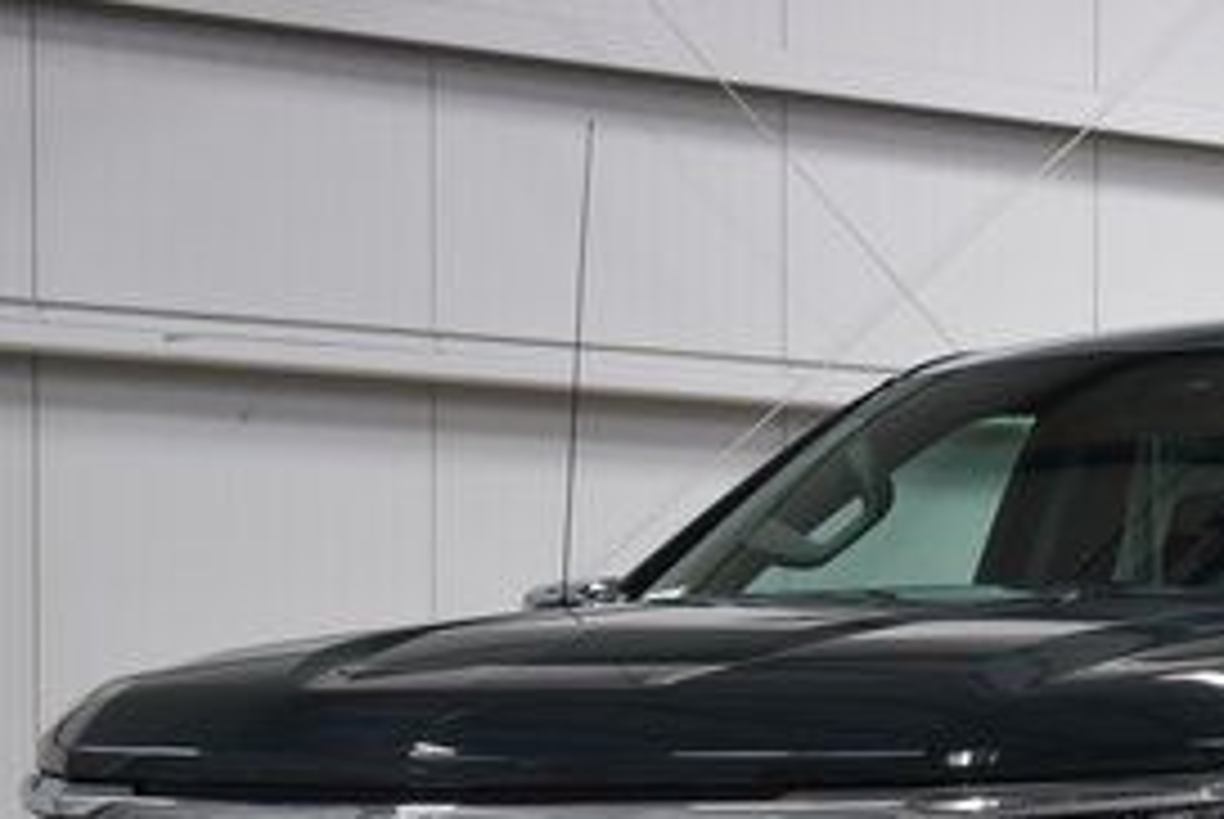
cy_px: 925
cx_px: 1184
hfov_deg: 15.8
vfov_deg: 10.7
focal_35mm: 127
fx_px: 4323
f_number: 6.3
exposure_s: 1/15
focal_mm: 36
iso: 400
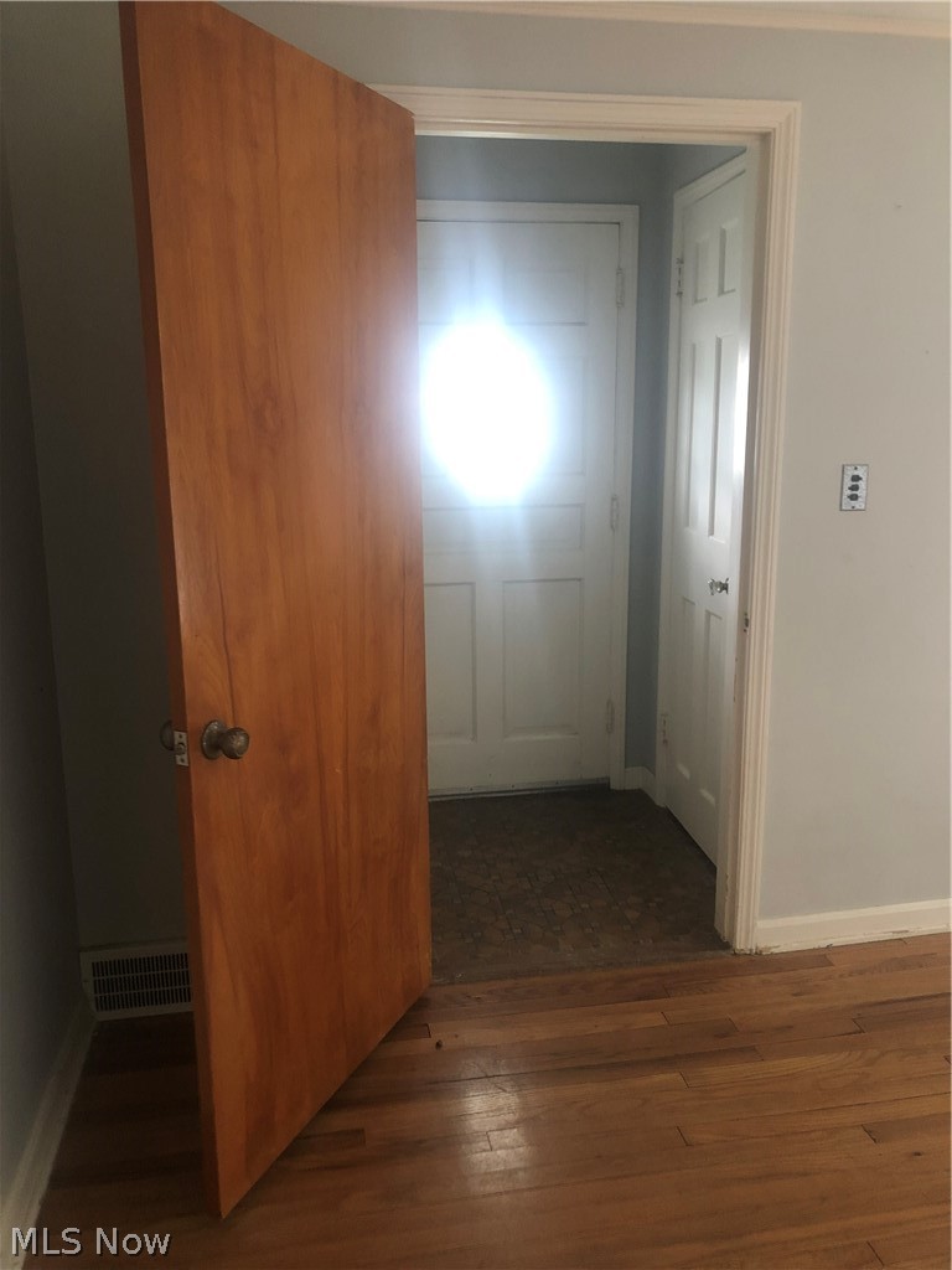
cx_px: 476
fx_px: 1027
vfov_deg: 63.4
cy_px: 635
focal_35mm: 28
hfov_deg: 49.7
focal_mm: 3.99
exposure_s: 1/7
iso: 80
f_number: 1.8
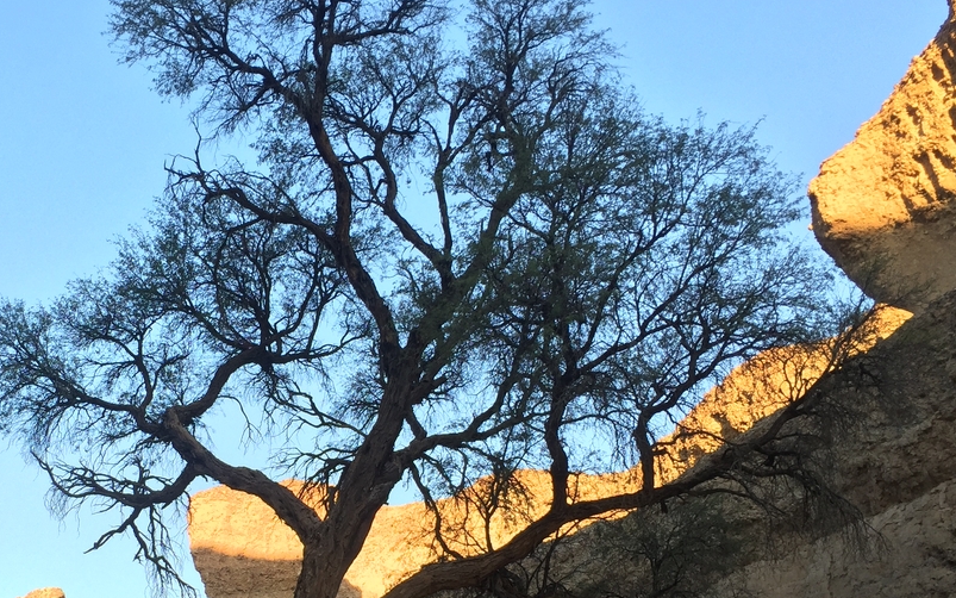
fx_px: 1277
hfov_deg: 40.5
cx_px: 306
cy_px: 461
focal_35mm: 49
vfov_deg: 26.0
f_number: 2.2
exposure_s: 1/218
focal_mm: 4.15
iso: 32
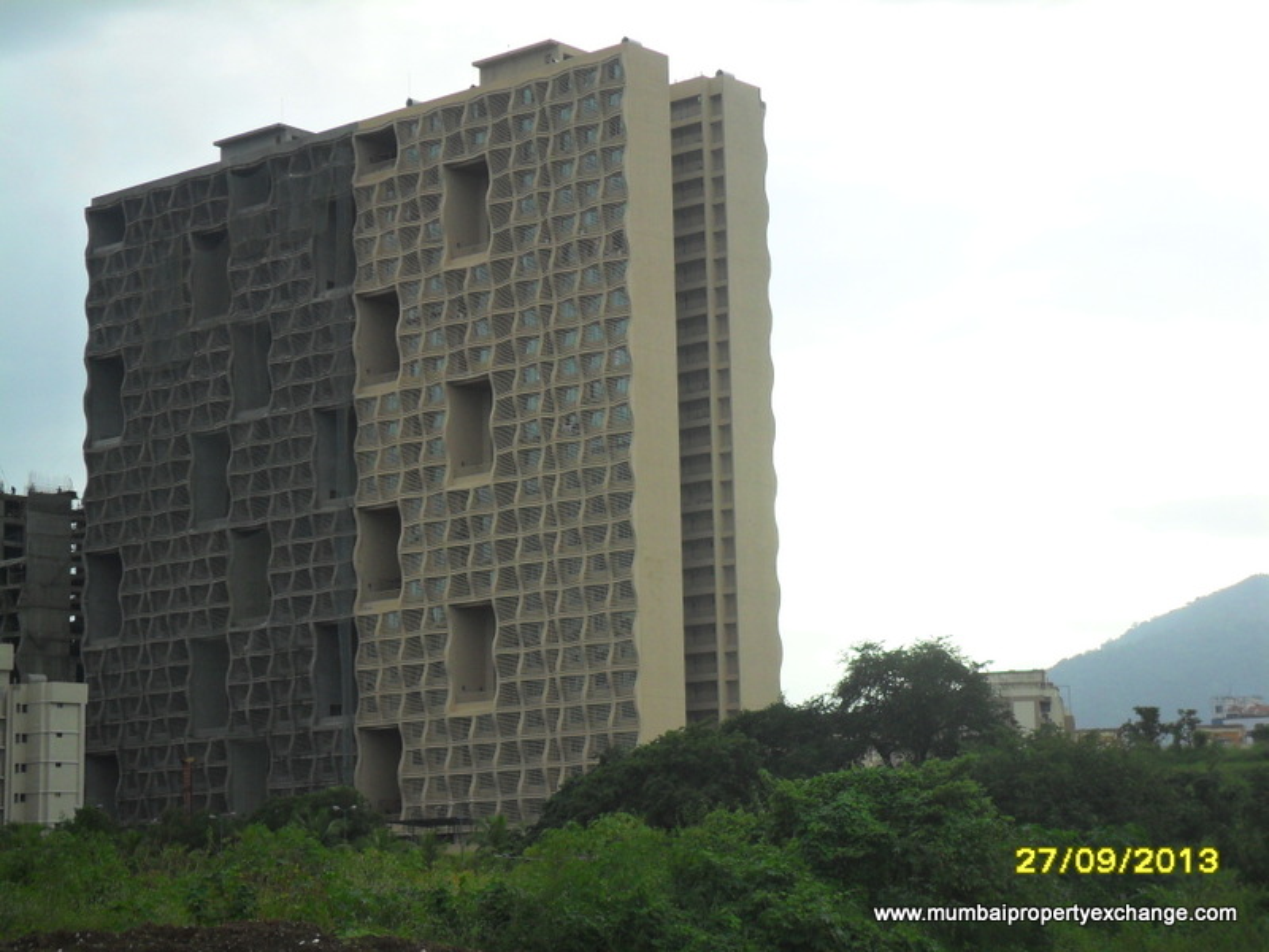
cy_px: 476
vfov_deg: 19.9
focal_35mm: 74
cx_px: 634
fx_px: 2713
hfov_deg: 26.3
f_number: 3.9
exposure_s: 1/500
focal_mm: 13.2
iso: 100
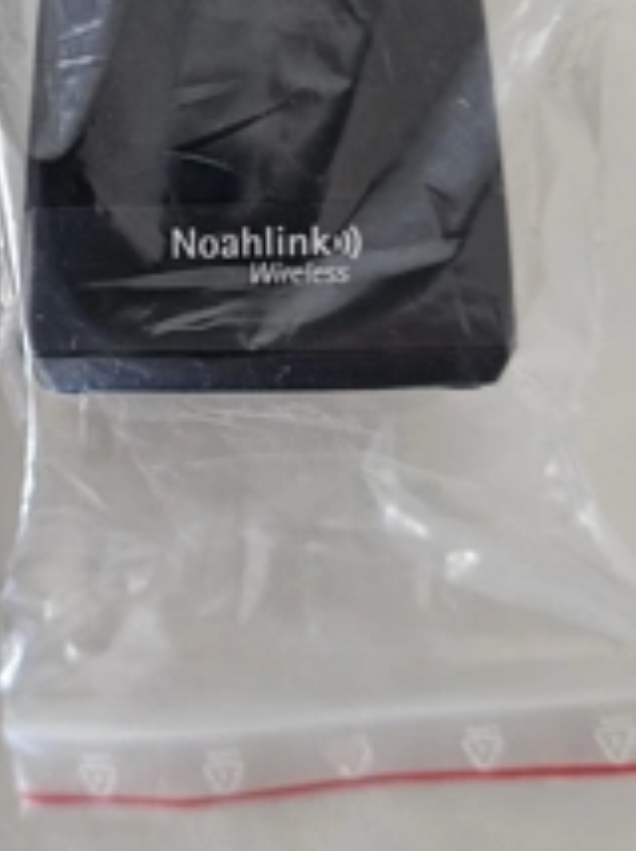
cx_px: 147
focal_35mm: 43
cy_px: 231
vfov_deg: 42.8
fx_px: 1055
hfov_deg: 32.8
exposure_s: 1/26
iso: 640
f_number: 1.7
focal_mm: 6.3
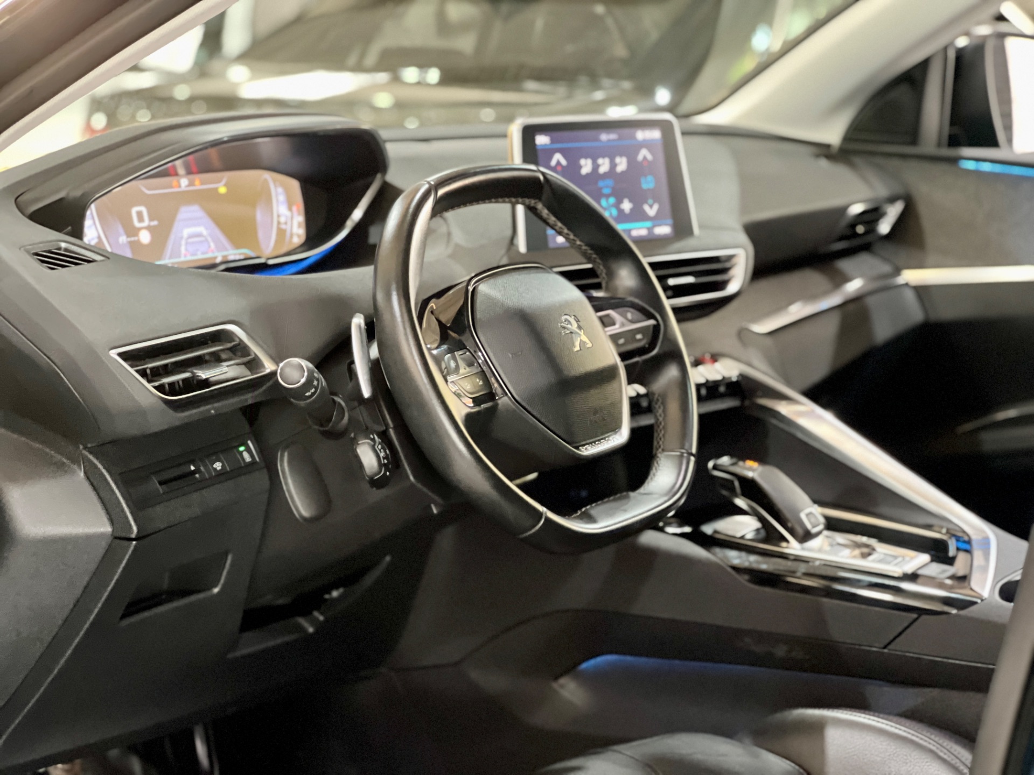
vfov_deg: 19.1
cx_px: 517
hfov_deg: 25.3
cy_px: 388
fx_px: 2300
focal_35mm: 77
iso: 640
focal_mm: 9
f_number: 2.8
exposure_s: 1/15
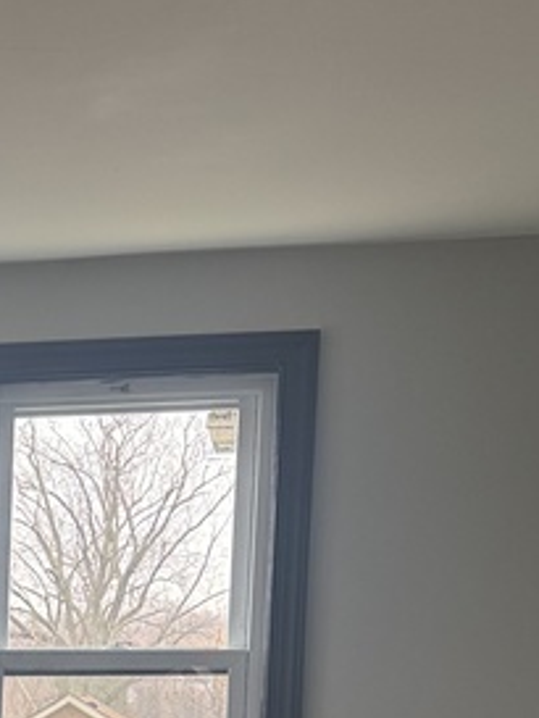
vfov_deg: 19.3
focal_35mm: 95
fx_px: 1971
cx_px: -329
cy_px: 886
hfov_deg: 14.3
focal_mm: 6.76
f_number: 1.78
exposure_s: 1/72
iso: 160
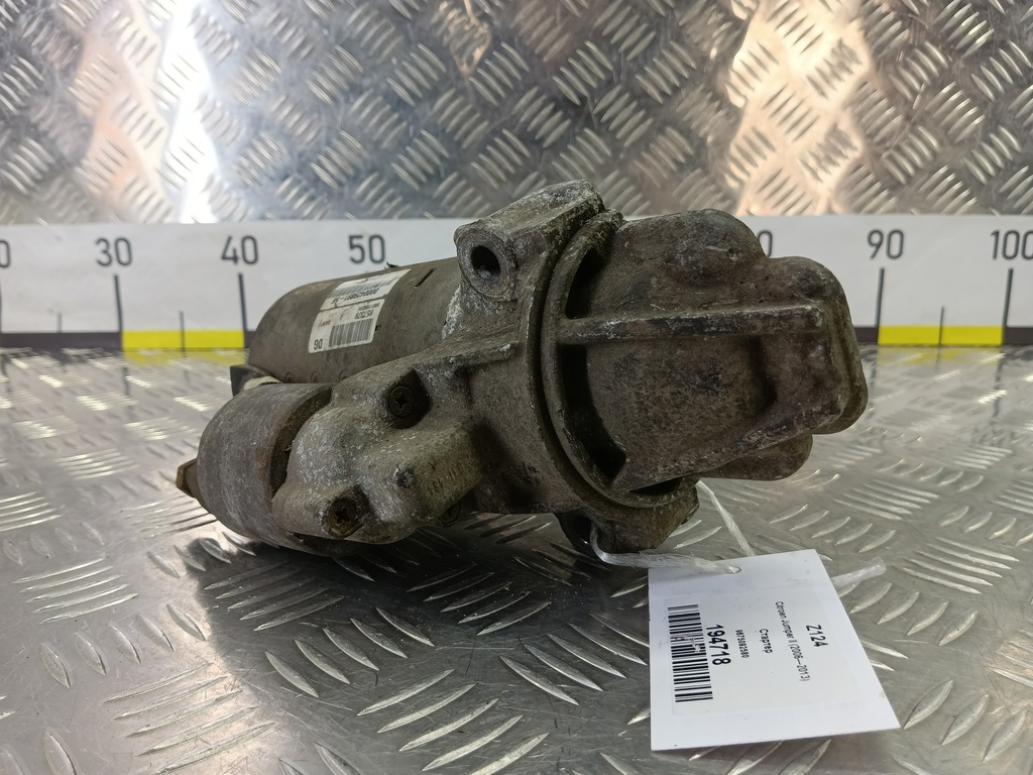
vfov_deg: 58.9
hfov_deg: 73.9
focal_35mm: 23
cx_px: 516
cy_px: 388
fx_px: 686
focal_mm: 4.11
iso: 123
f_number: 1.6
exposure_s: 1/50
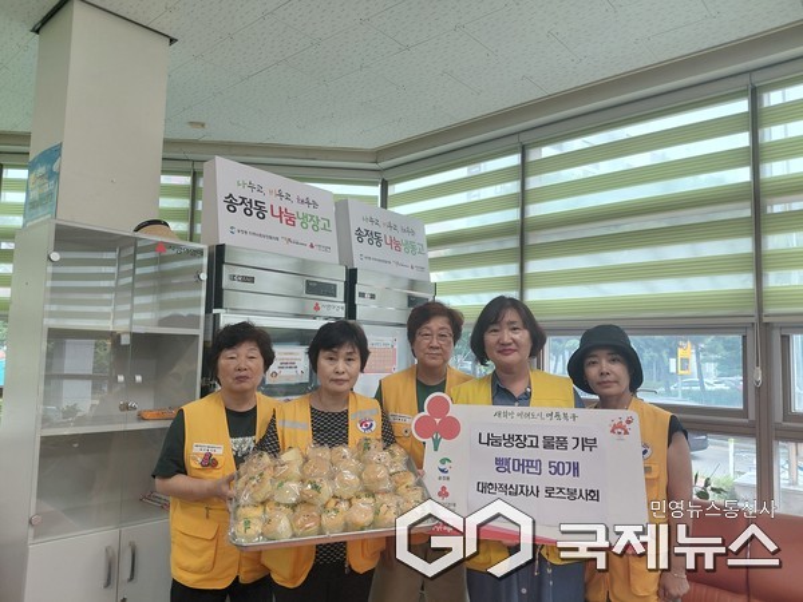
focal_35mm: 25
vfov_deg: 54.9
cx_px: 402
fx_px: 580
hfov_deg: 69.4
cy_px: 301
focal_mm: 4.69
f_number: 1.8
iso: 100
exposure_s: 1/120
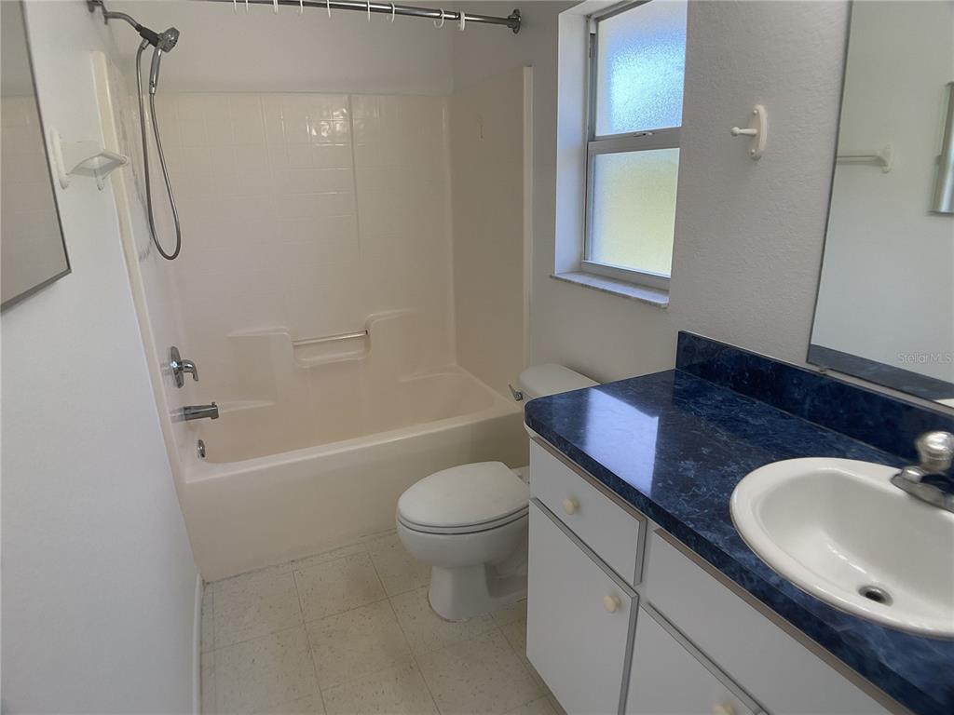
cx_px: 477
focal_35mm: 29
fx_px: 799
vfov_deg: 48.2
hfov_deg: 61.7
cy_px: 358
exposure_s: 1/120
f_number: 1.8
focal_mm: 3
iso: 32
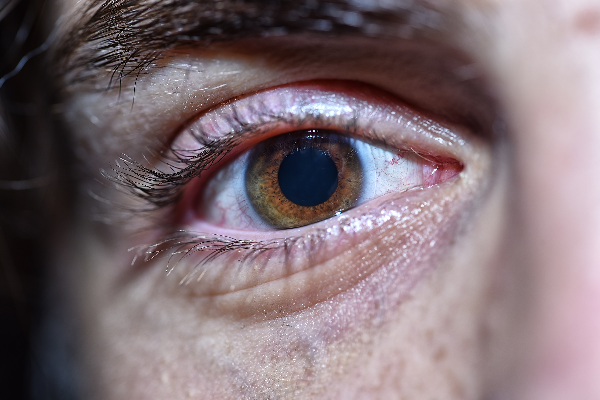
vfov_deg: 13.1
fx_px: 1751
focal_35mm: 105
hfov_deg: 19.4
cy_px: 200
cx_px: 300
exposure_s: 1/125
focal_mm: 105
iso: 100
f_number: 7.1
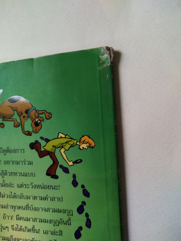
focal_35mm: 30
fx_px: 209
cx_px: 90
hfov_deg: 46.8
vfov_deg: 60.0
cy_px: 120
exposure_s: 1/100
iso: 220
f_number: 1.8
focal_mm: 3.95
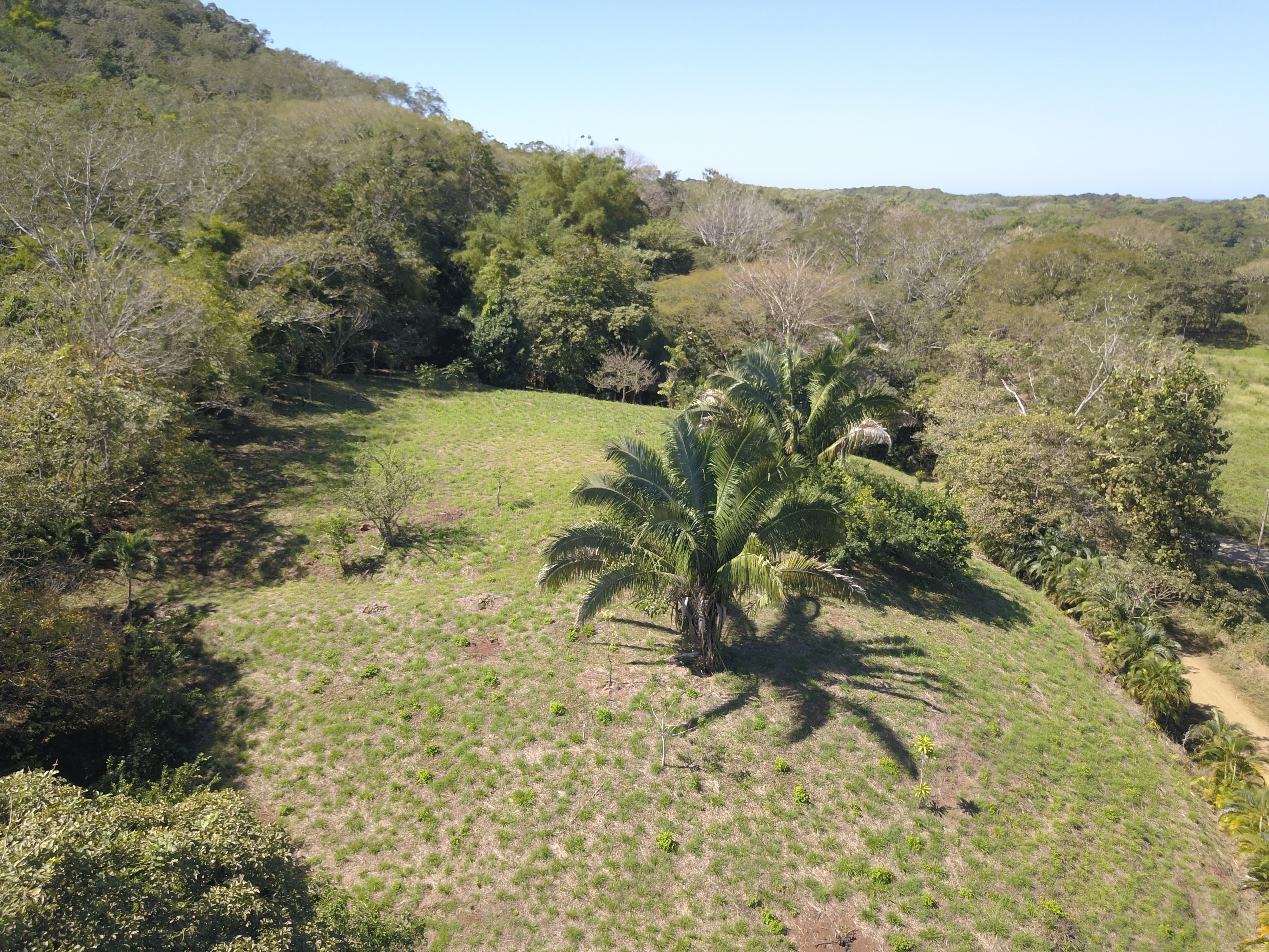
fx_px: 953
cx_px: 634
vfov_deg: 53.1
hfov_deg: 67.3
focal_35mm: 26
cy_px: 476
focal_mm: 4.73
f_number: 2.2
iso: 100
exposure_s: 1/654
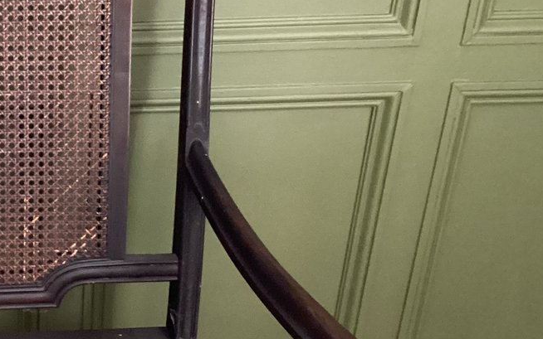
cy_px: 160
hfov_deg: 25.4
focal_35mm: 76
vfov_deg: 17.2
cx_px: -39
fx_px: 1125
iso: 500
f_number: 2.4
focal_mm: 3.3
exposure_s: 1/25
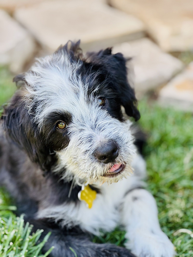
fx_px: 572
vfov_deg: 25.3
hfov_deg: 19.1
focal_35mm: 77
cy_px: 128
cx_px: 96
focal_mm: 9
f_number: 2.8
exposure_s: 1/99
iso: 50
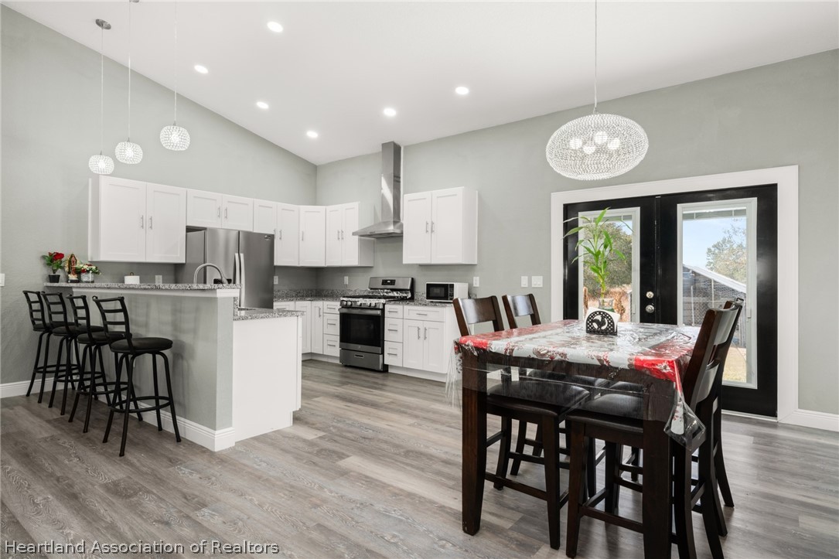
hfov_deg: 86.9
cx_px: 420
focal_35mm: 19
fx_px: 443
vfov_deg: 64.5
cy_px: 280
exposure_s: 1/10
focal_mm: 19
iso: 400
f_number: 11
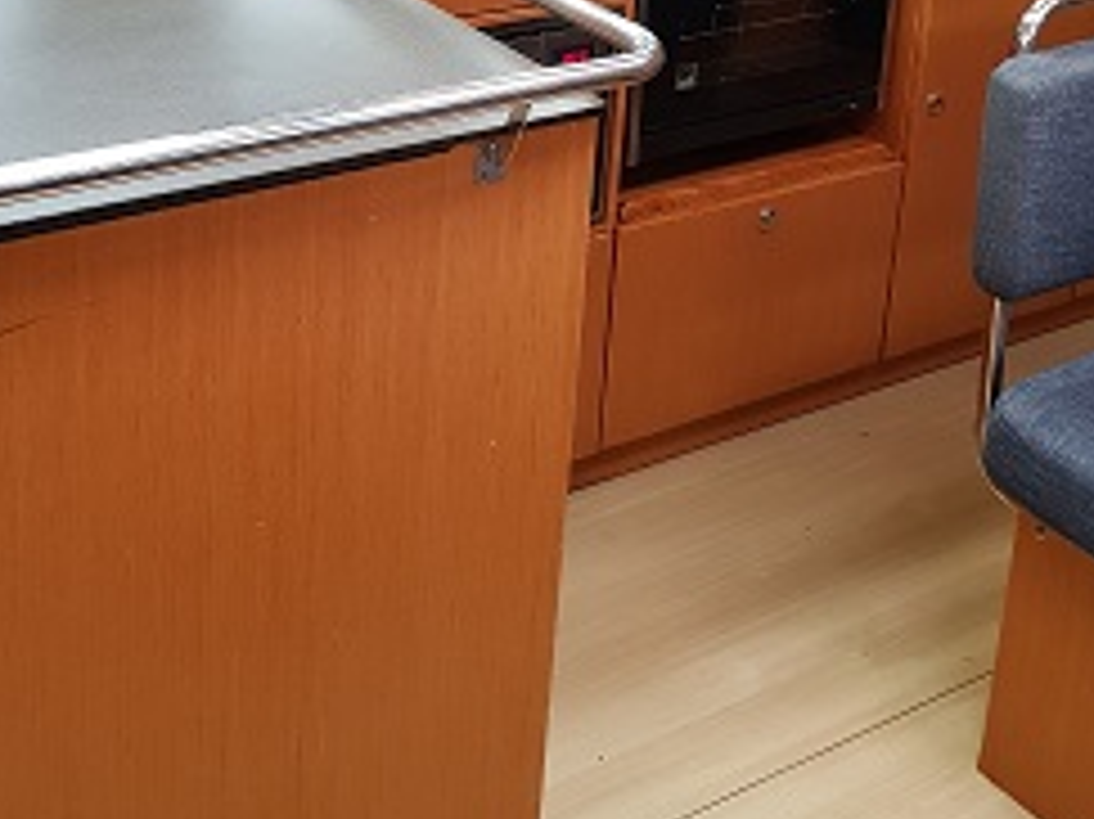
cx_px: 509
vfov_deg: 24.4
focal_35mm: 57
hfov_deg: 33.8
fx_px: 1801
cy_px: -16
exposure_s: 1/23
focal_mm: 4.2
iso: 200
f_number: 1.7
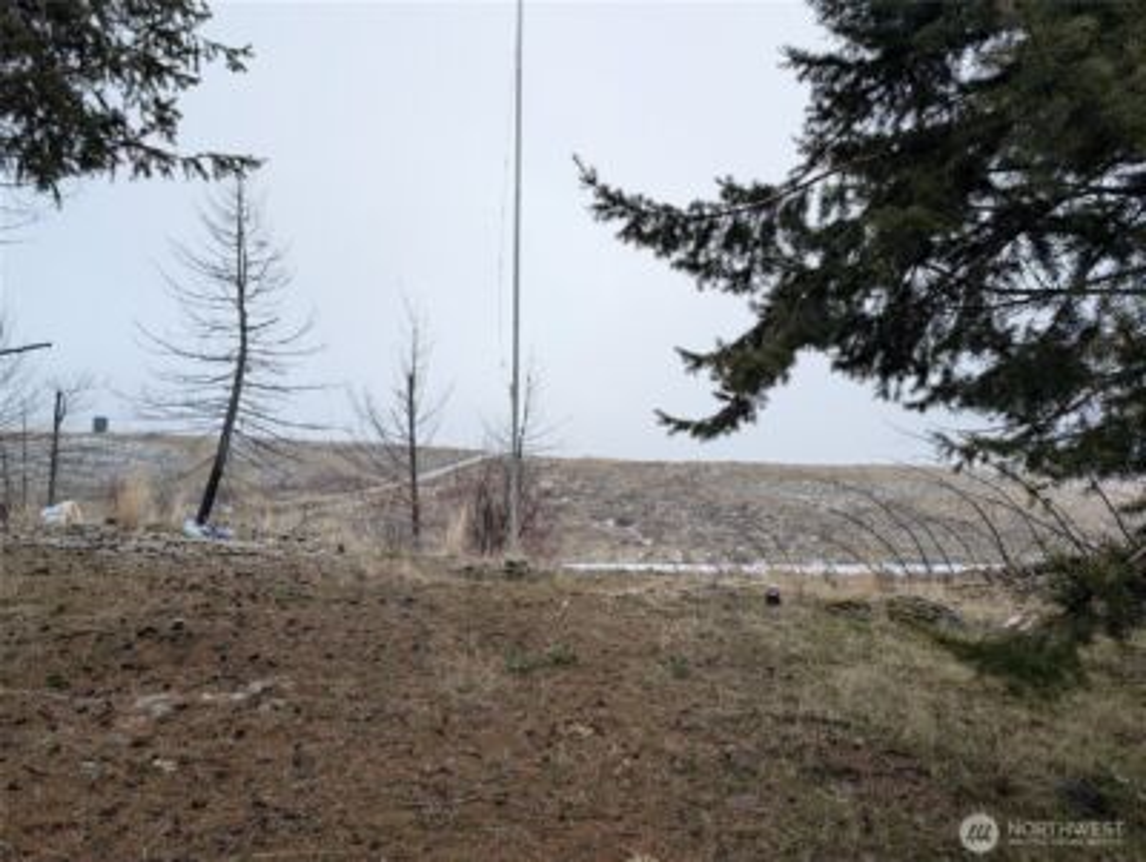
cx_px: 573
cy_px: 431
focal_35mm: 24
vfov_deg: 56.9
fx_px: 796
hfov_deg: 71.5
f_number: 1.68
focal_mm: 6.9
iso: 21
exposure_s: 1/197
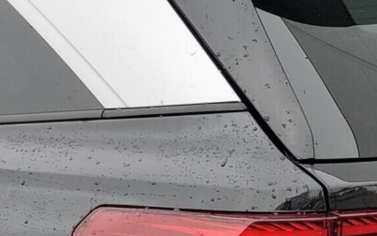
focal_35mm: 201
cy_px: 260
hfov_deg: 10.3
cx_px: 441
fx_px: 2066
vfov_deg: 6.5
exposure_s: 1/100
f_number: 2.4
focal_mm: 7.12
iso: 50
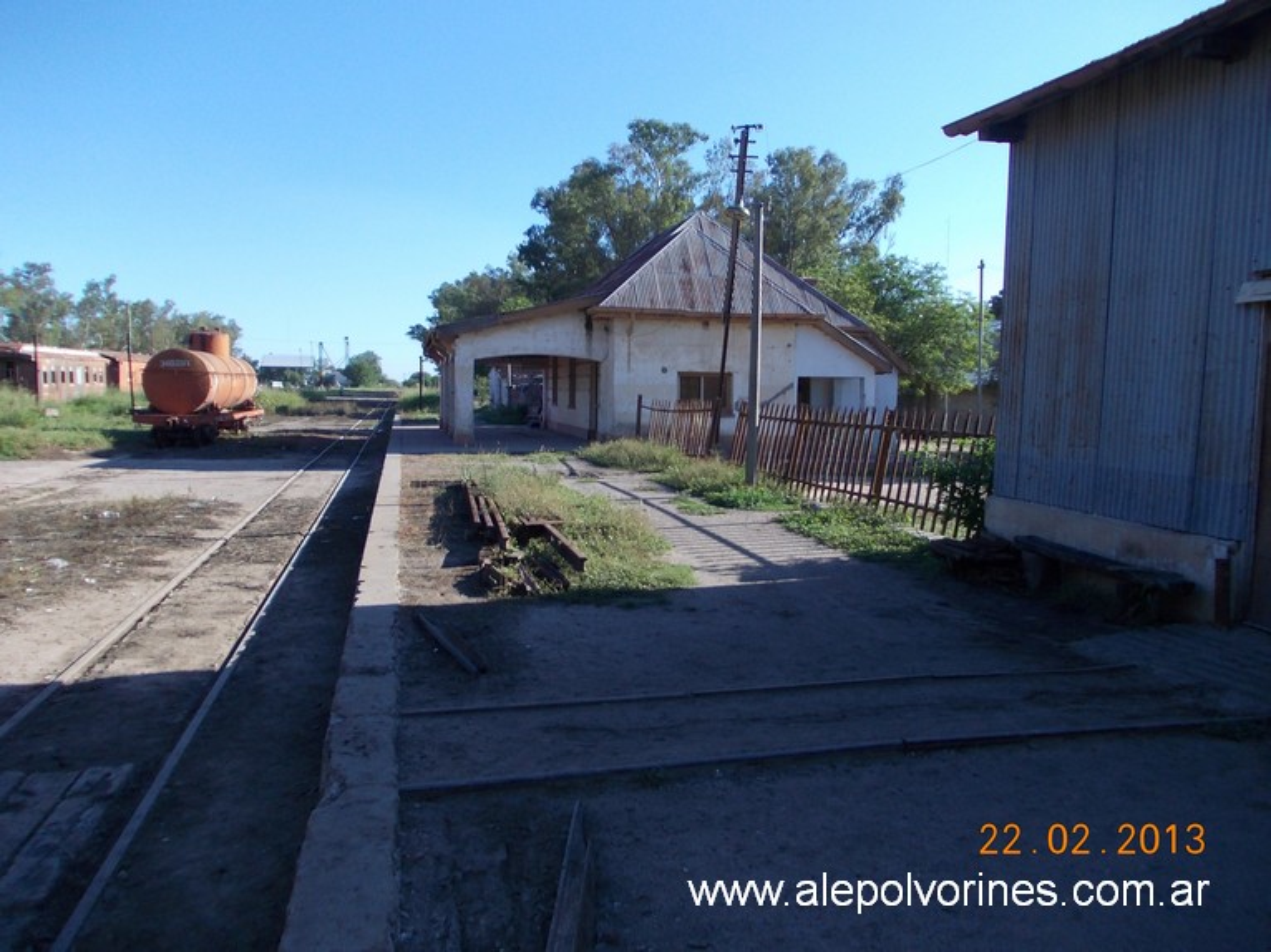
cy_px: 476
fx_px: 1028
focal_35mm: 28
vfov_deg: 49.7
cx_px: 636
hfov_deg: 63.5
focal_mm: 4
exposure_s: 1/160
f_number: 5.4
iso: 80
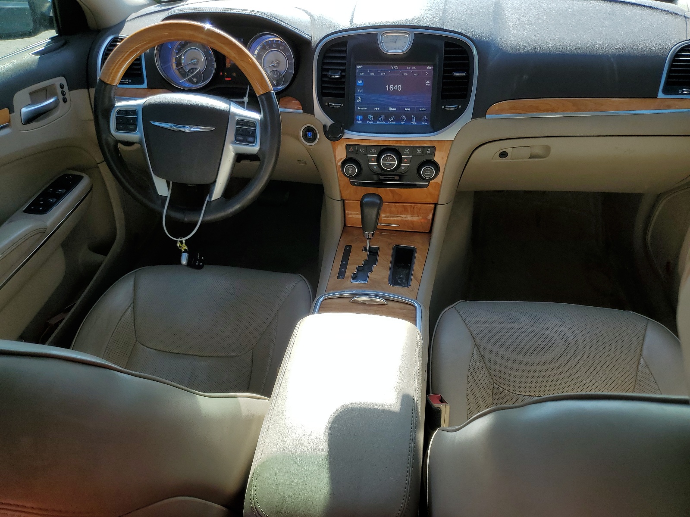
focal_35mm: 26
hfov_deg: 67.3
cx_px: 345
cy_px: 258
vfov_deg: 53.1
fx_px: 518
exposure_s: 1/769
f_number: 1.5
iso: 50
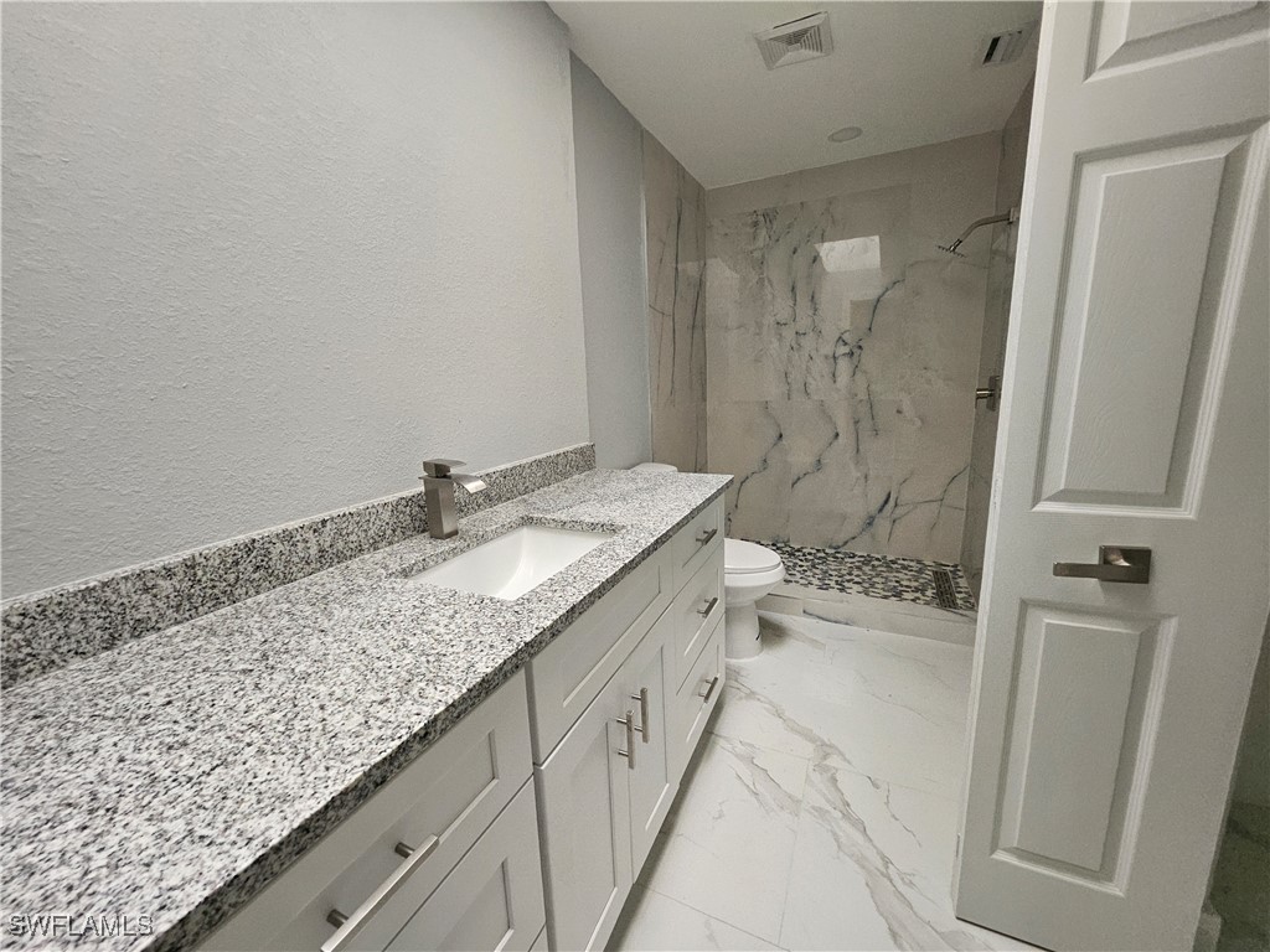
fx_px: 477
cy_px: 476
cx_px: 635
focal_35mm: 13
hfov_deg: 106.2
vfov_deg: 89.9
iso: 200
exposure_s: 1/77.4
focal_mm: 1.74
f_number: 2.2
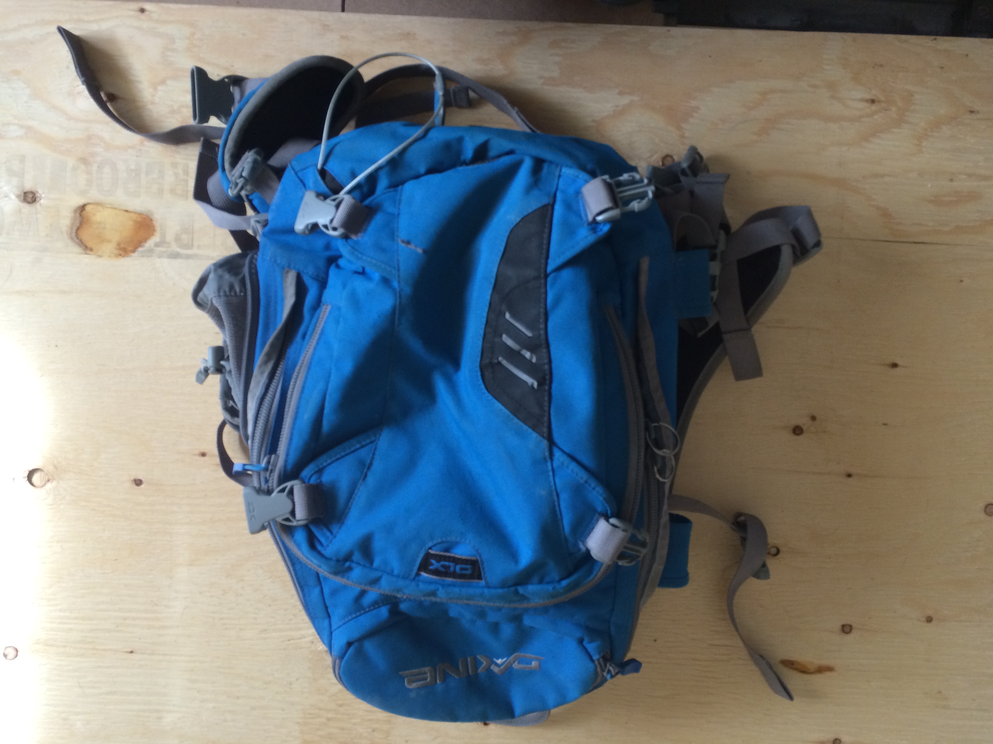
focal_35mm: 30
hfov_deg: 60.0
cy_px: 372
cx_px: 496
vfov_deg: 46.8
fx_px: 861
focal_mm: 4.12
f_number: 2.2
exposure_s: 1/30
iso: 125
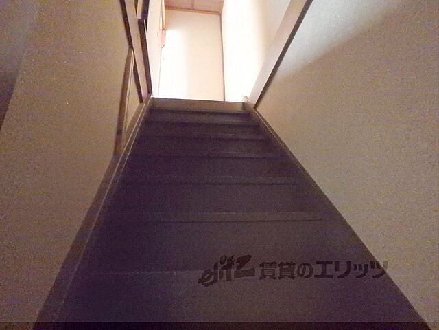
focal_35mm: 21
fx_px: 266
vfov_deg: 63.4
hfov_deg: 79.0
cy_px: 165
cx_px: 220
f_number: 3.5
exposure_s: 1/30
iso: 3200
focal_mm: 3.7
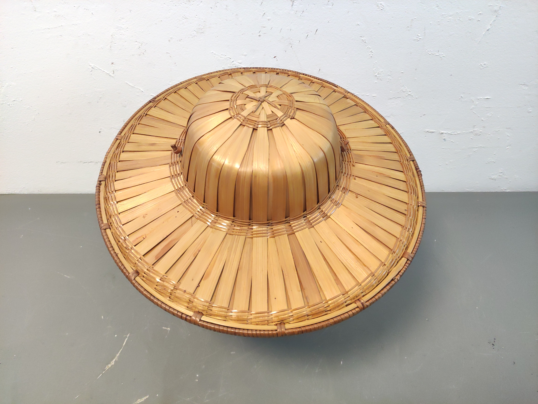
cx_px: 269
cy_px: 202
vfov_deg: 54.9
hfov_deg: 69.4
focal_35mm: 25
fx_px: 389
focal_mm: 5.43
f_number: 1.89
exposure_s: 1/50
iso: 824
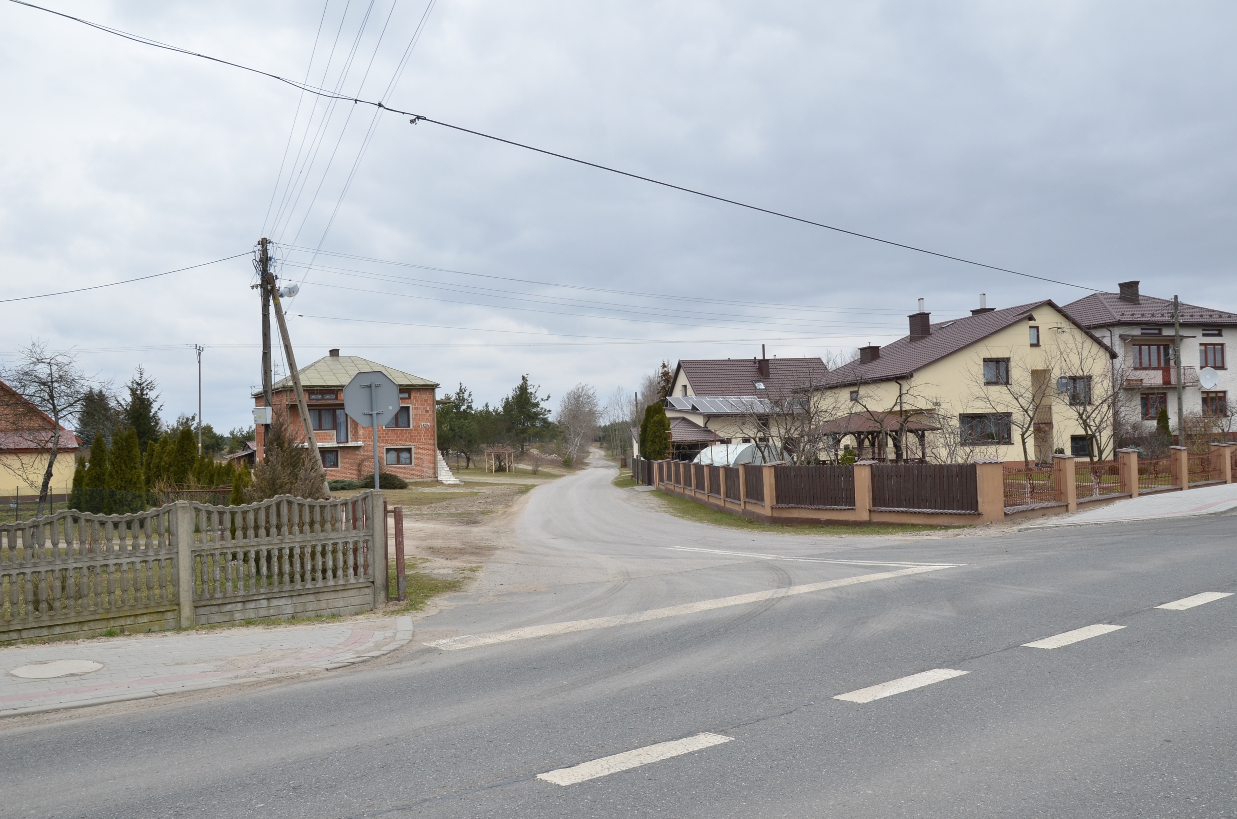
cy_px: 410
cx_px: 618
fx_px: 1080
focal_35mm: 32
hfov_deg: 59.6
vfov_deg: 41.5
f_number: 8
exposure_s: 1/320
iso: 400
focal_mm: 21
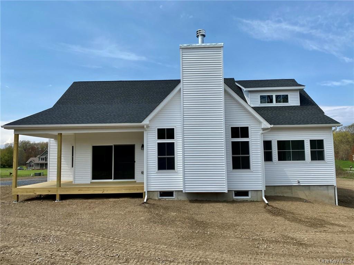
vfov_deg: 53.1
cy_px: 132
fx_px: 266
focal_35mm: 26
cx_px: 177
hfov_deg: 67.3
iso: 32
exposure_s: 1/3610
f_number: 1.8
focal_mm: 4.25
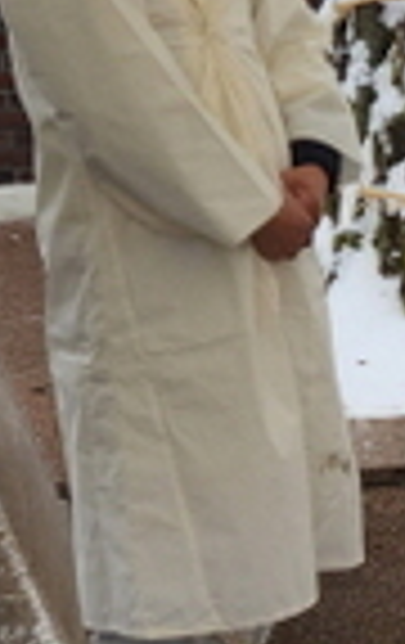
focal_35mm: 153
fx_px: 2689
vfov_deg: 13.6
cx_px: 968
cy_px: 507
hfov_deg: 8.0
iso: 25
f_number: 1.8
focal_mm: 5.4
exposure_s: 1/180
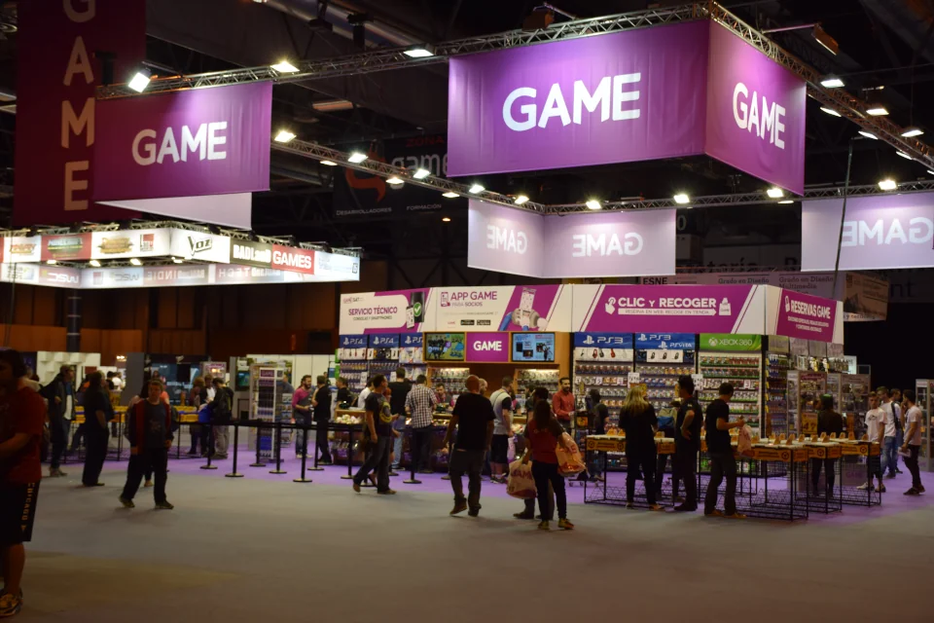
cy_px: 312
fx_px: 1323
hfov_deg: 38.9
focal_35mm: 51
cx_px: 467
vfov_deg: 26.5
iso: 400
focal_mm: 34
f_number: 5
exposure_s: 1/100
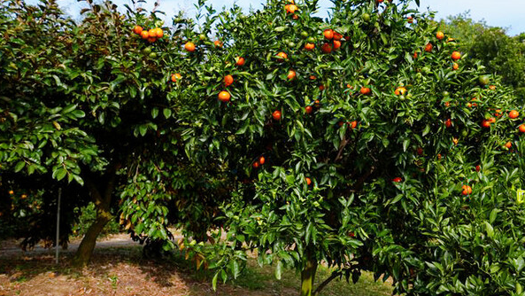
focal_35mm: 36
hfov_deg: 55.0
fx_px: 501
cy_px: 99
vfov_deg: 32.6
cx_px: 307
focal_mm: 24
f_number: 8
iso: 320
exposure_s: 1/500
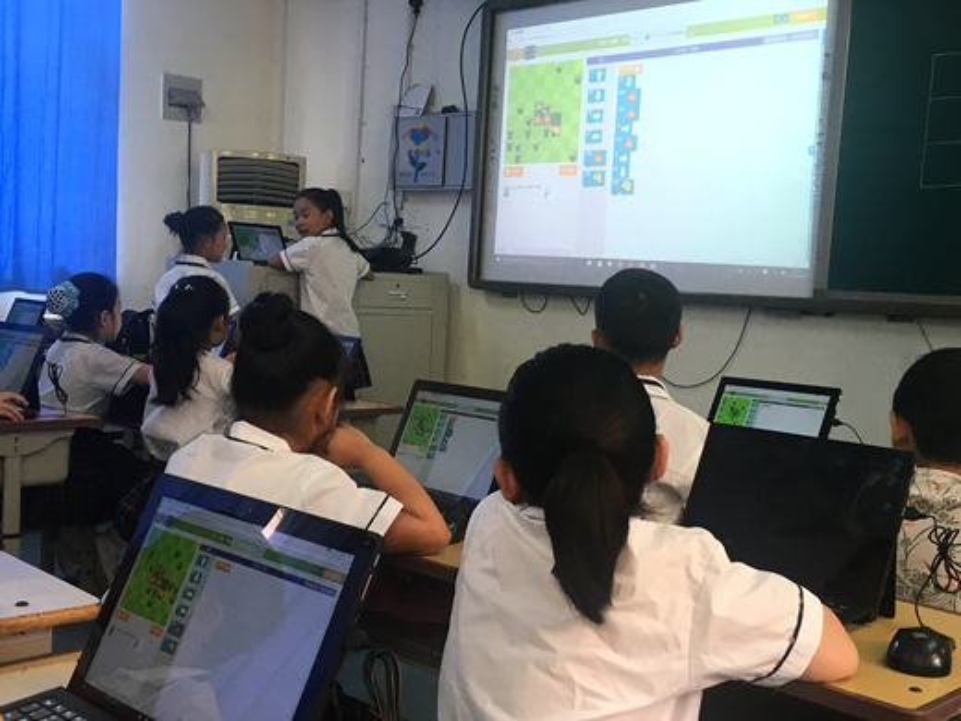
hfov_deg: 61.7
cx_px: 480
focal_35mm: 29
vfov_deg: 48.2
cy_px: 360
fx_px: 805
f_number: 2.2
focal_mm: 4.15
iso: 50
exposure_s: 1/33
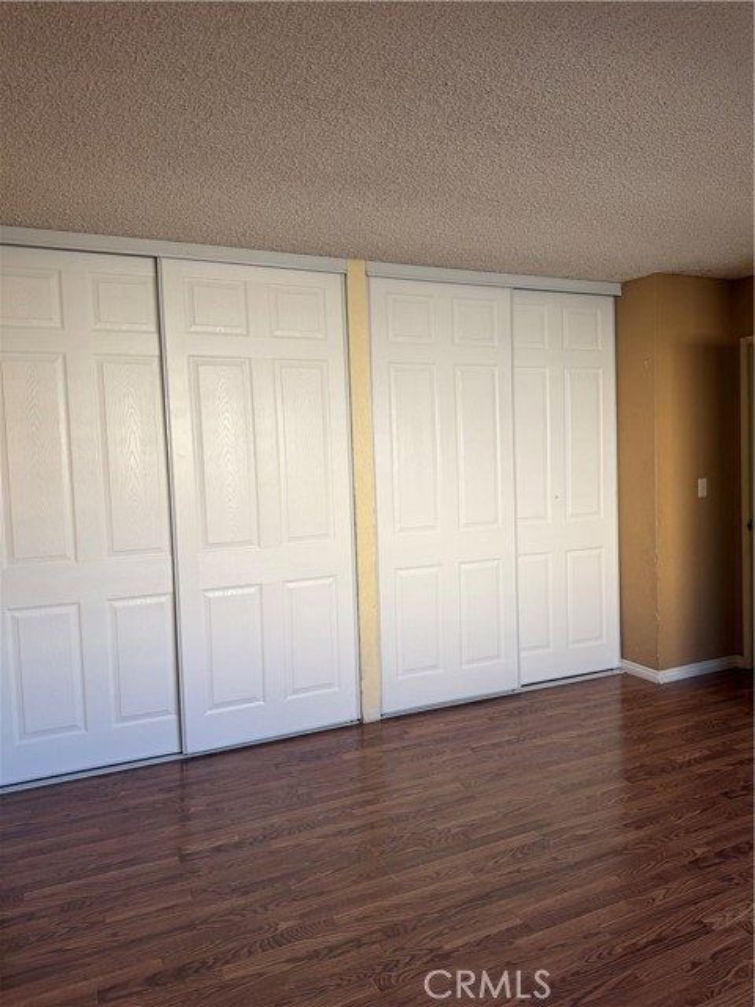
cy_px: 504
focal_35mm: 24
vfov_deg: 71.6
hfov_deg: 56.8
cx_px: 378
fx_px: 698
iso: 50
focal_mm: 6.76
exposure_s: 1/121
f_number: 1.78
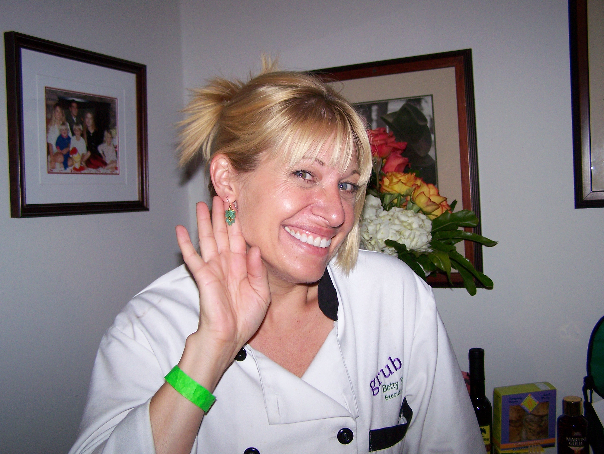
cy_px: 227
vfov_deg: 37.8
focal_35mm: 38
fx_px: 663
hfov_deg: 48.9
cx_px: 302
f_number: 2.8
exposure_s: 1/60
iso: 160
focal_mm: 6.3
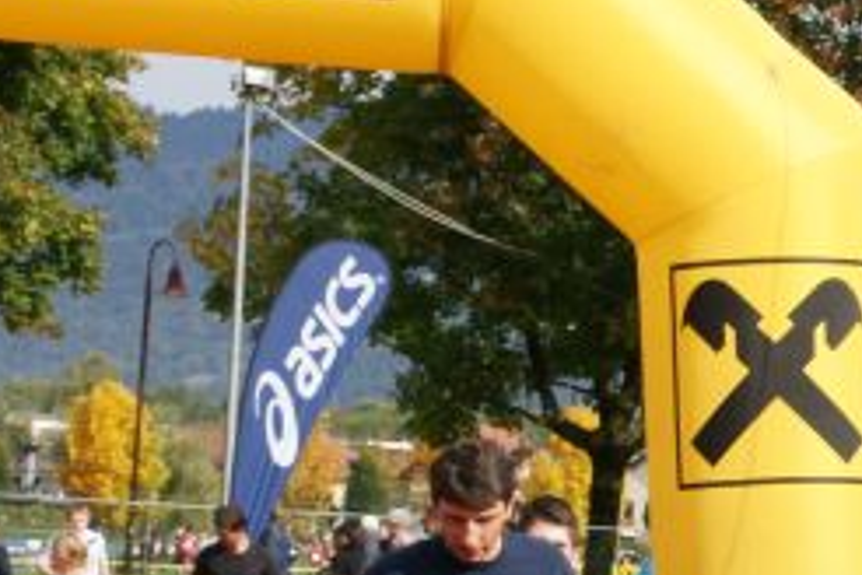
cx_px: 1209
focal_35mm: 244
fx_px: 5842
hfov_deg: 8.3
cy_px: 668
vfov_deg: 5.6
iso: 200
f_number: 13
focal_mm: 50
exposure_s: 1/160
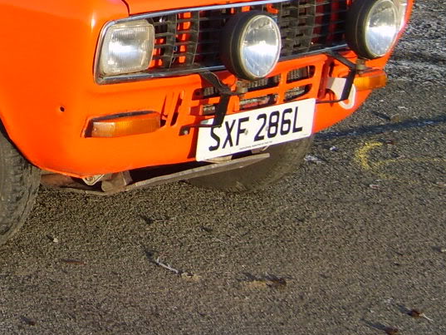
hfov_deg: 11.9
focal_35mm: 161
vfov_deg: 9.1
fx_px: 2075
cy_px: -31
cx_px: -159
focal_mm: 11
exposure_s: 1/350
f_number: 3.5
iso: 50
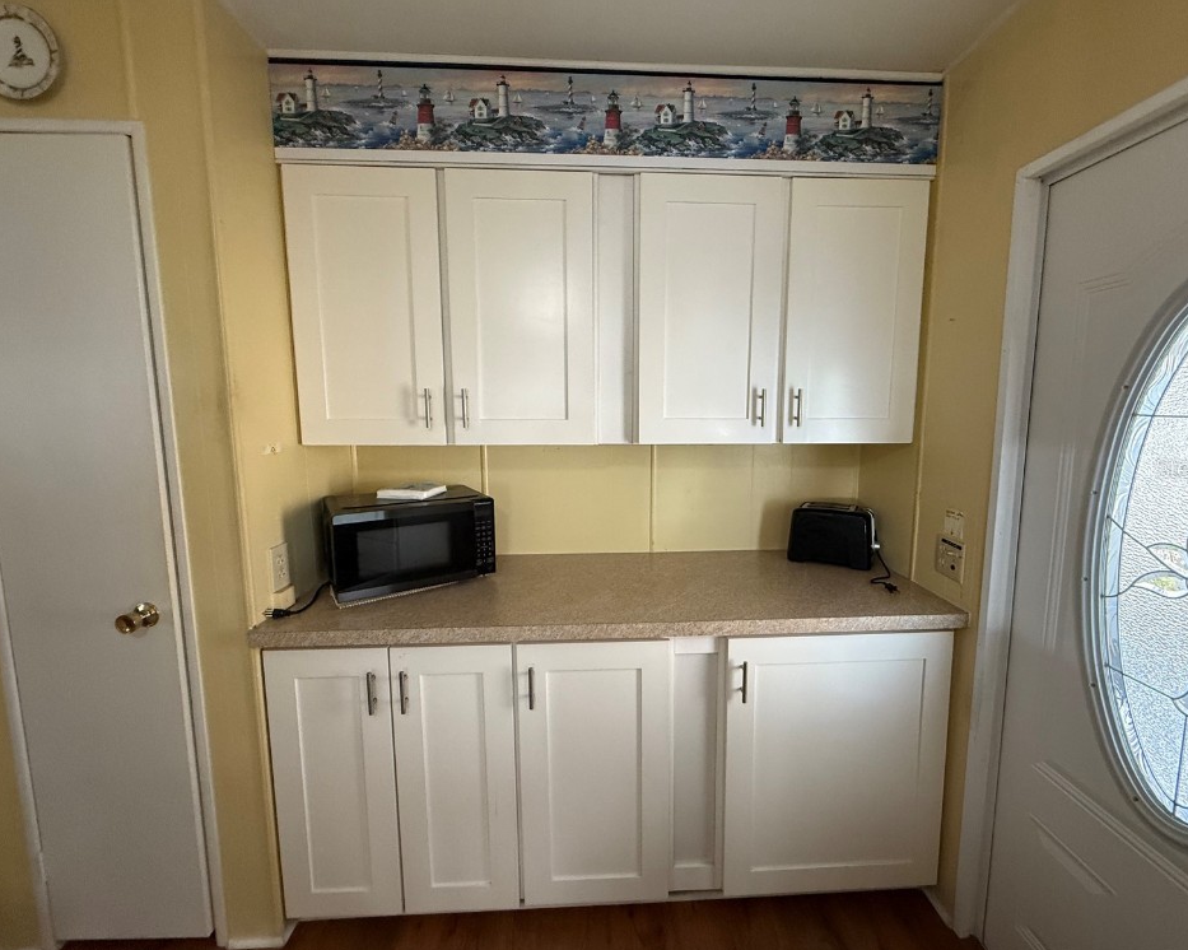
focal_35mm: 15
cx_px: 624
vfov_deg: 84.0
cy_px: 467
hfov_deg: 96.7
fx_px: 527
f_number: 2.2
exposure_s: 1/60
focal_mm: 2.22
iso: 400
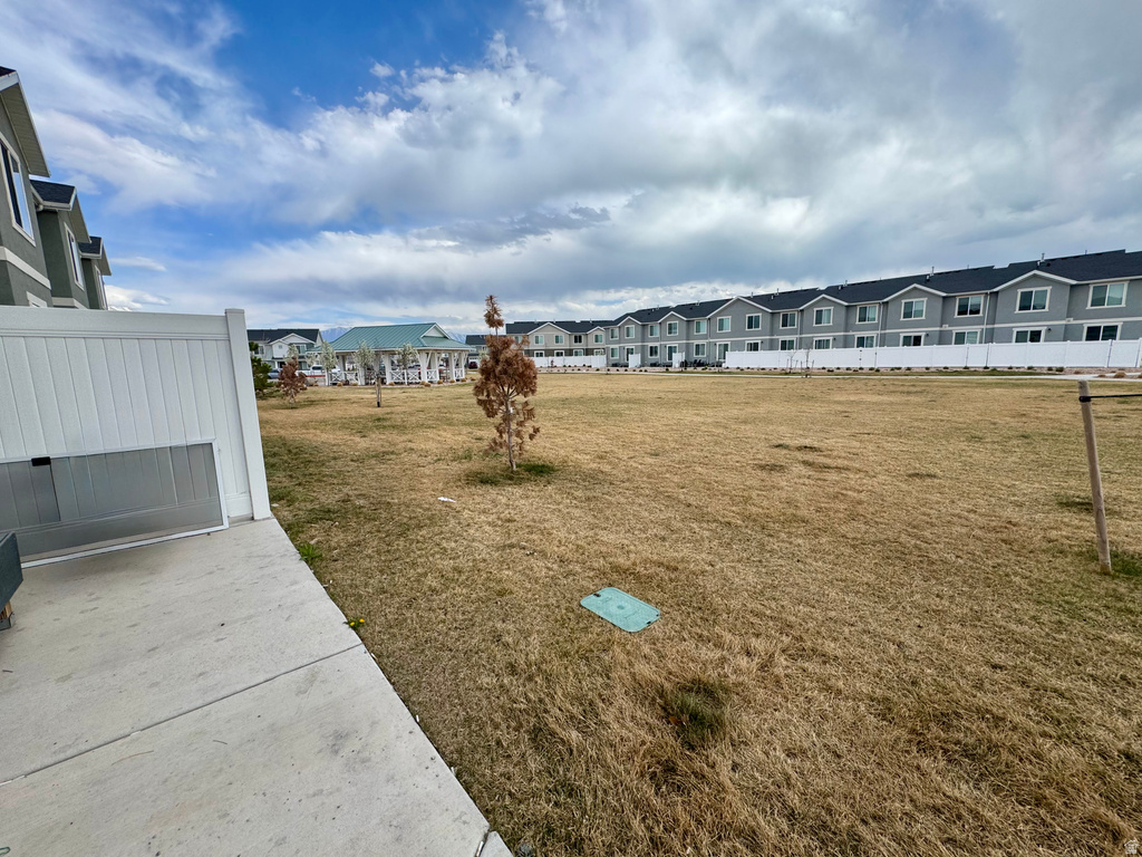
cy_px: 428
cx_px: 571
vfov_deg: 85.7
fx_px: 462
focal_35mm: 14
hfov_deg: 102.1
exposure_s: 1/1323
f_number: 2.2
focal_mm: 2.22
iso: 40
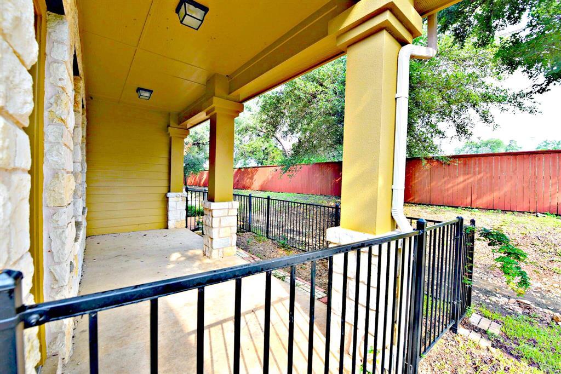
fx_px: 218
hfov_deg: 104.2
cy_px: 187
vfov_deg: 81.2
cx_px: 280
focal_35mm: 14
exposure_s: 1/200
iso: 400
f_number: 7.1
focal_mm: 14
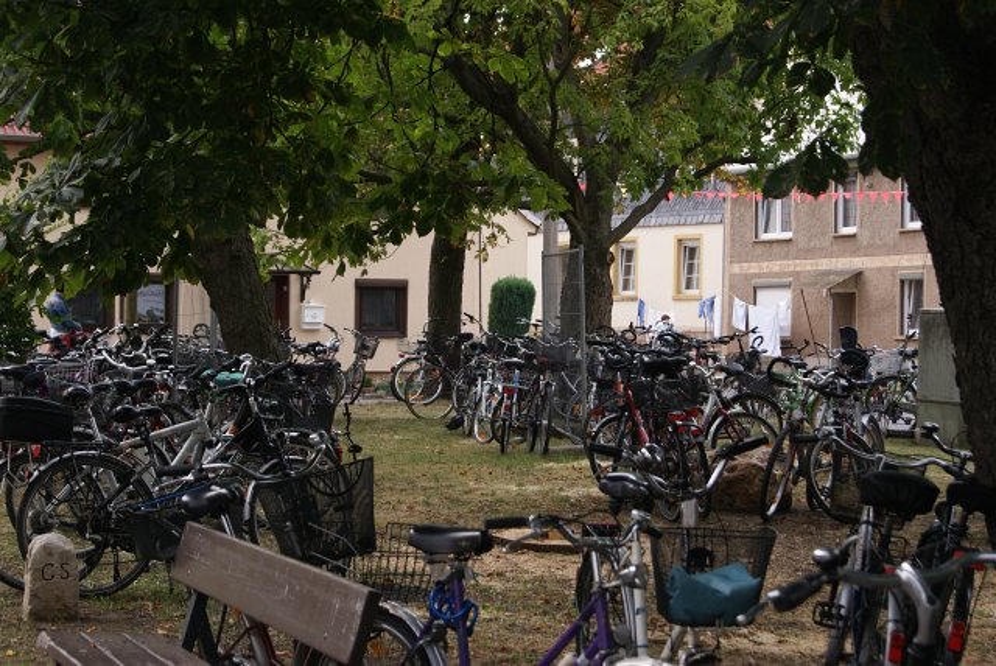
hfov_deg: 24.6
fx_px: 2285
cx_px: 498
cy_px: 333
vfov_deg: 16.6
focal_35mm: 82
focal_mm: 55
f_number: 7.1
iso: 100
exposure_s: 1/100
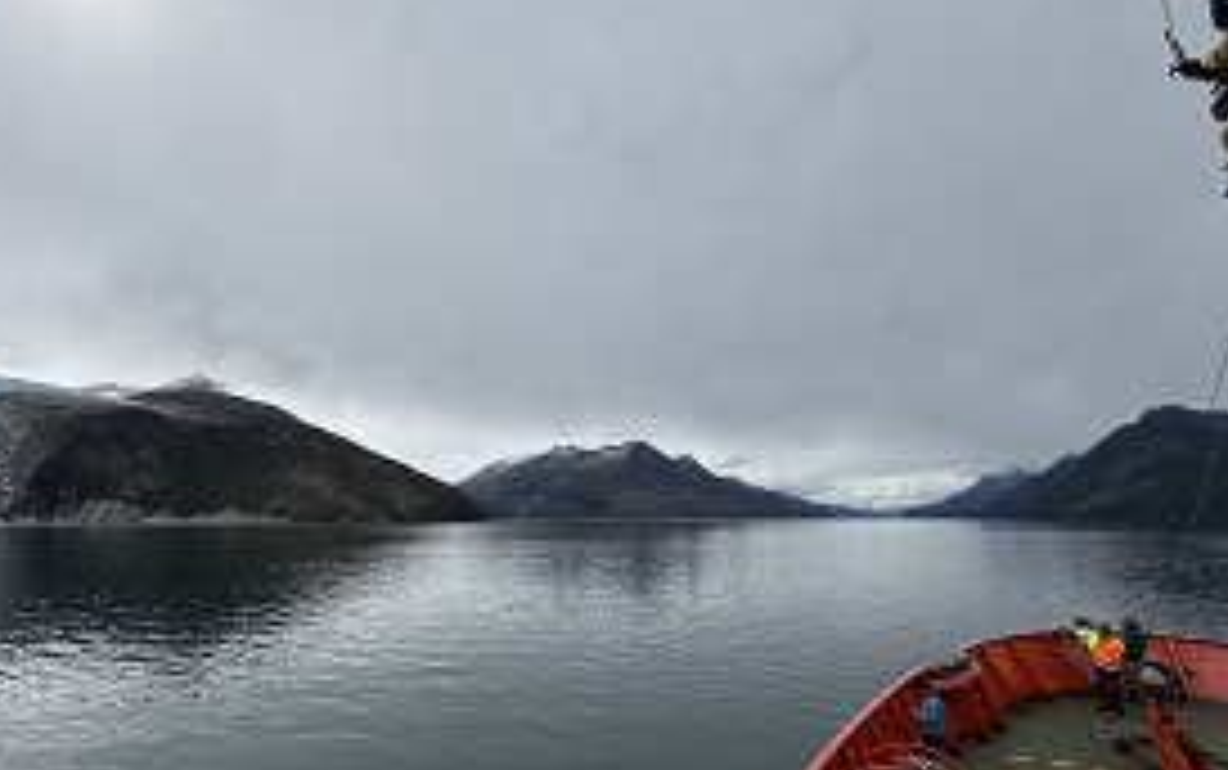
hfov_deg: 87.1
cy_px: 428
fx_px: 636
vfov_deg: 62.1
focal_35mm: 19
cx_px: 508
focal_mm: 2.22
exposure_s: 1/3906
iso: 50
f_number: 2.2
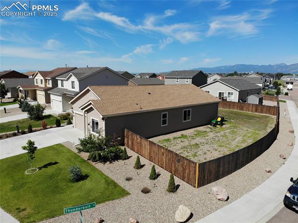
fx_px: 206
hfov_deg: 71.6
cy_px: 112
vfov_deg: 56.8
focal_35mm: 24
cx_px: 149
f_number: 2.8
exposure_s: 1/1562
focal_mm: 4.5
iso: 100
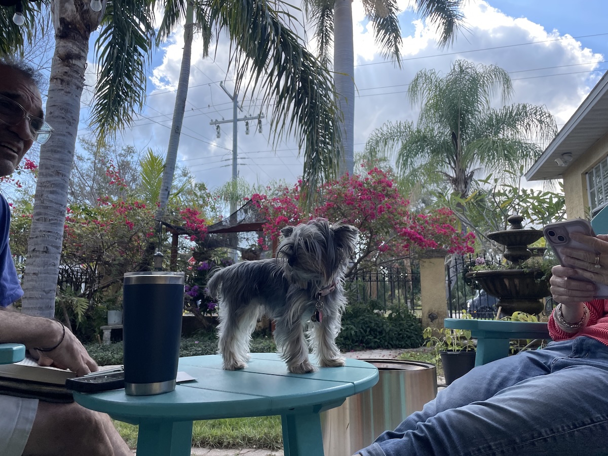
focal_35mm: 26
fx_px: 457
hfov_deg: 67.3
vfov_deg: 53.1
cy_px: 228
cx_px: 304
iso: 32
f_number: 1.6
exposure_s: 1/1182
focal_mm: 4.2
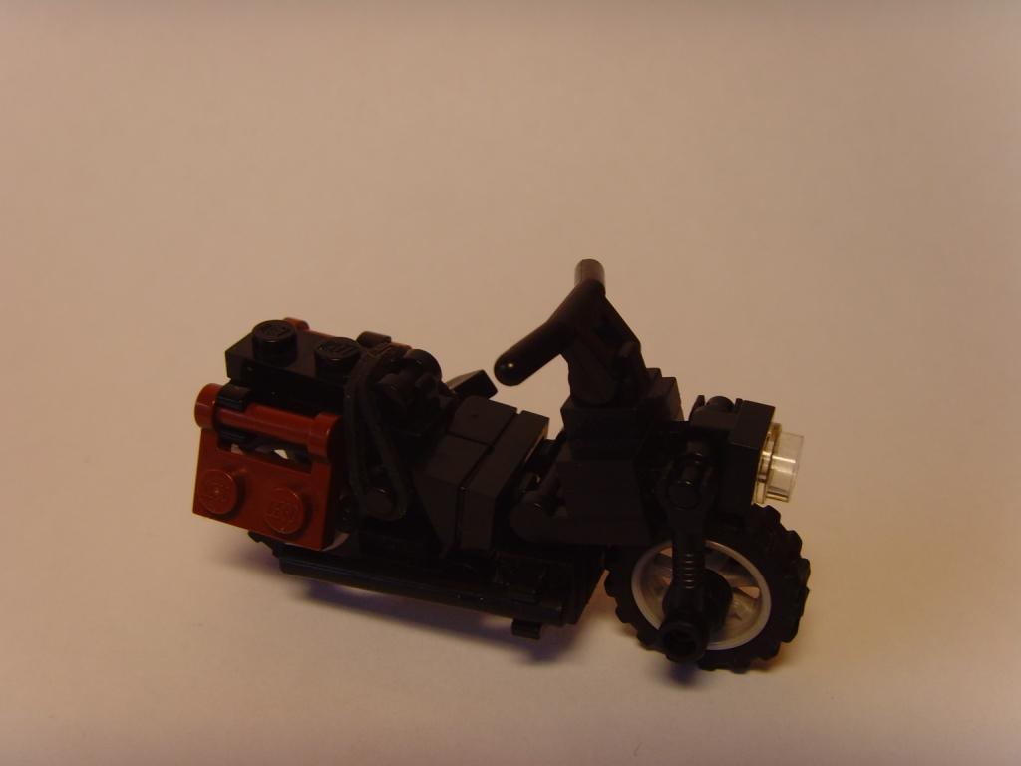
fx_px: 1150
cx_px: 510
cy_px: 383
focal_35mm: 39
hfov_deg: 47.9
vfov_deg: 36.8
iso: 100
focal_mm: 6.6
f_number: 3.5
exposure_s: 1/60
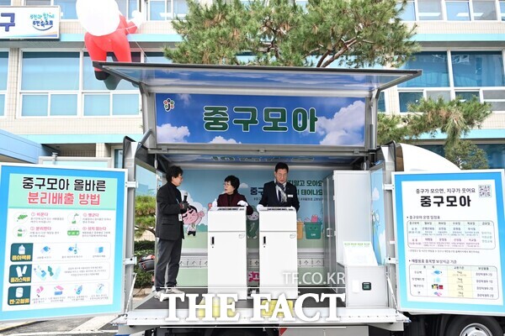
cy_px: 168
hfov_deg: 70.4
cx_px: 252
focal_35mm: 26
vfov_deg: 50.4
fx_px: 358
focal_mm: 25.5
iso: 500
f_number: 5
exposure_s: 1/60
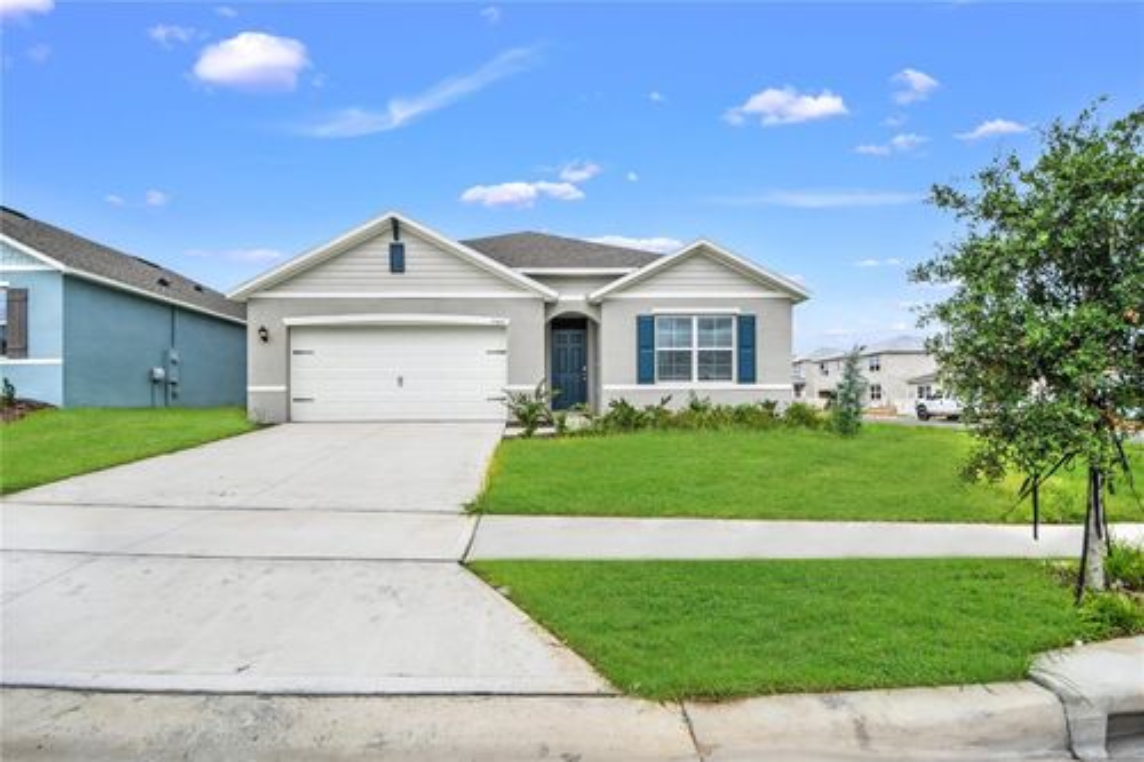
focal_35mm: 15
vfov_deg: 77.3
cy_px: 381
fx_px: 476
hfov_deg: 100.4
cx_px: 572
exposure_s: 1/100
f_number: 7.1
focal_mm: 10
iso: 100
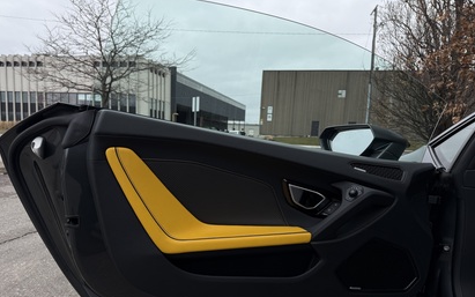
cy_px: 181
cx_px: 238
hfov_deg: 70.4
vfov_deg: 47.3
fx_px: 337
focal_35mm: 26
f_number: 1.78
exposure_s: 1/805
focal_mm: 6.76
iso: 100
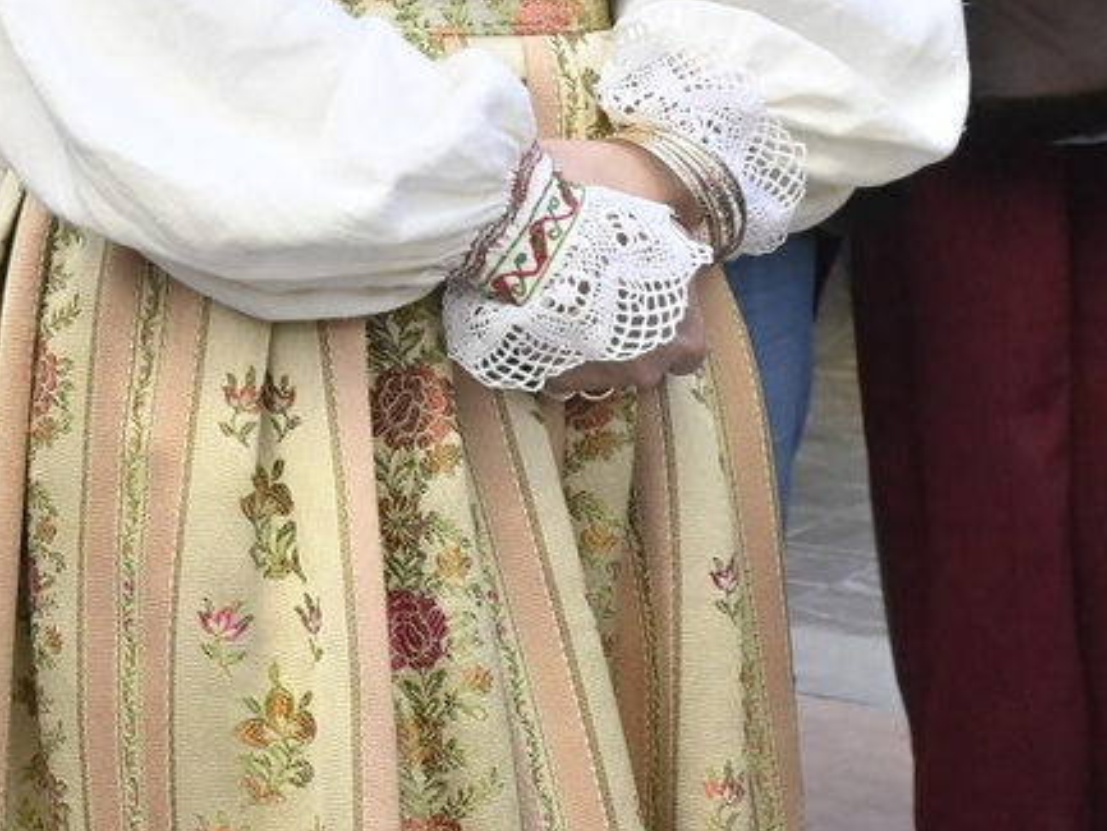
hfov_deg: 16.9
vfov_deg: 12.7
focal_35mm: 112
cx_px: -194
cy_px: -340
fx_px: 3575
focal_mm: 21
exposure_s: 1/400
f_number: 6.3
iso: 1000
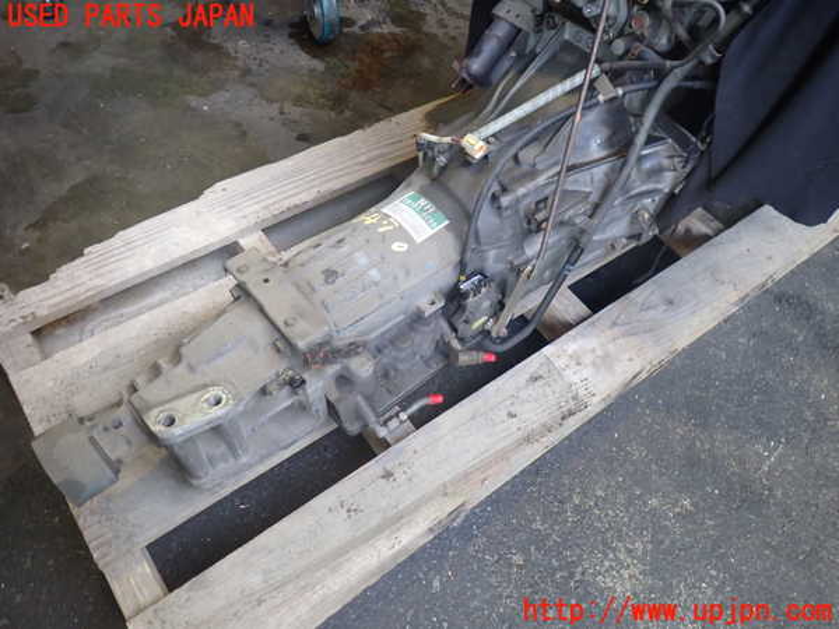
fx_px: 606
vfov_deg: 54.9
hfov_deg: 69.4
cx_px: 420
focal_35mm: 25
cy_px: 314
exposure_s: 1/40
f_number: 2
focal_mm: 4.5
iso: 200
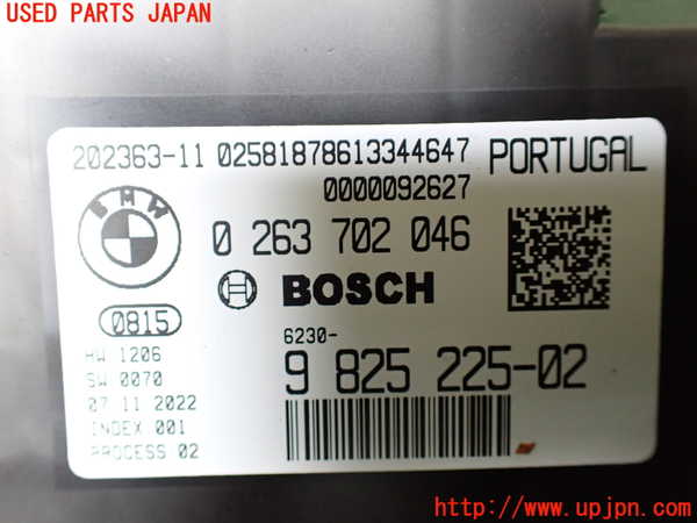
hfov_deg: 60.0
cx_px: 348
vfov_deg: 46.8
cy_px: 262
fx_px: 604
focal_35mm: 30
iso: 800
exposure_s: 1/100
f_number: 2.3
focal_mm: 5.4
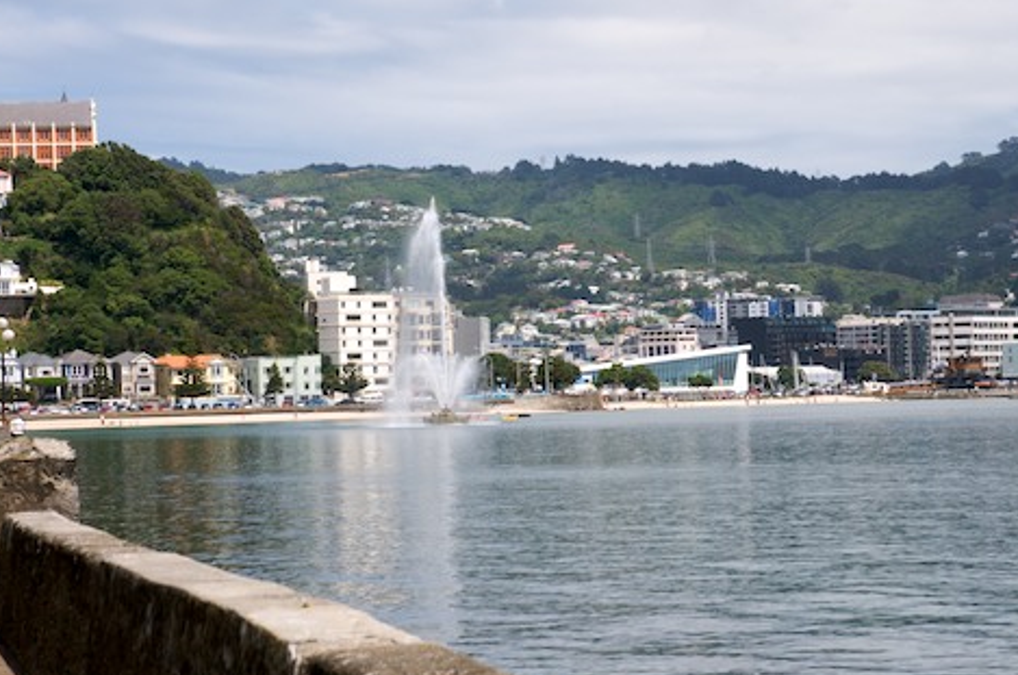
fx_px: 3359
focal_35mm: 119
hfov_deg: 17.2
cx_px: 584
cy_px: 375
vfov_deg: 11.5
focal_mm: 62
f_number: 11
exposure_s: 1/500
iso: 320
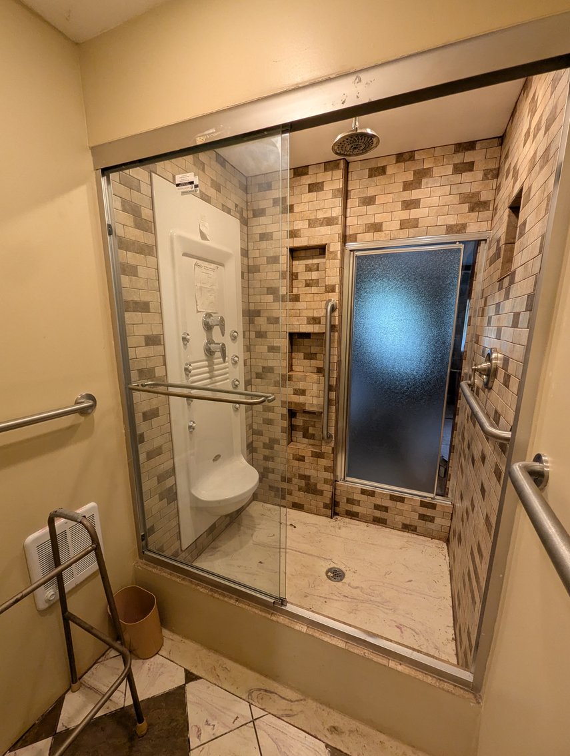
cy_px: 378
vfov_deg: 106.1
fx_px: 285
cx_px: 285
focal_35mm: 13
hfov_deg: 90.1
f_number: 2.2
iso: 345
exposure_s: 1/120
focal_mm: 1.95
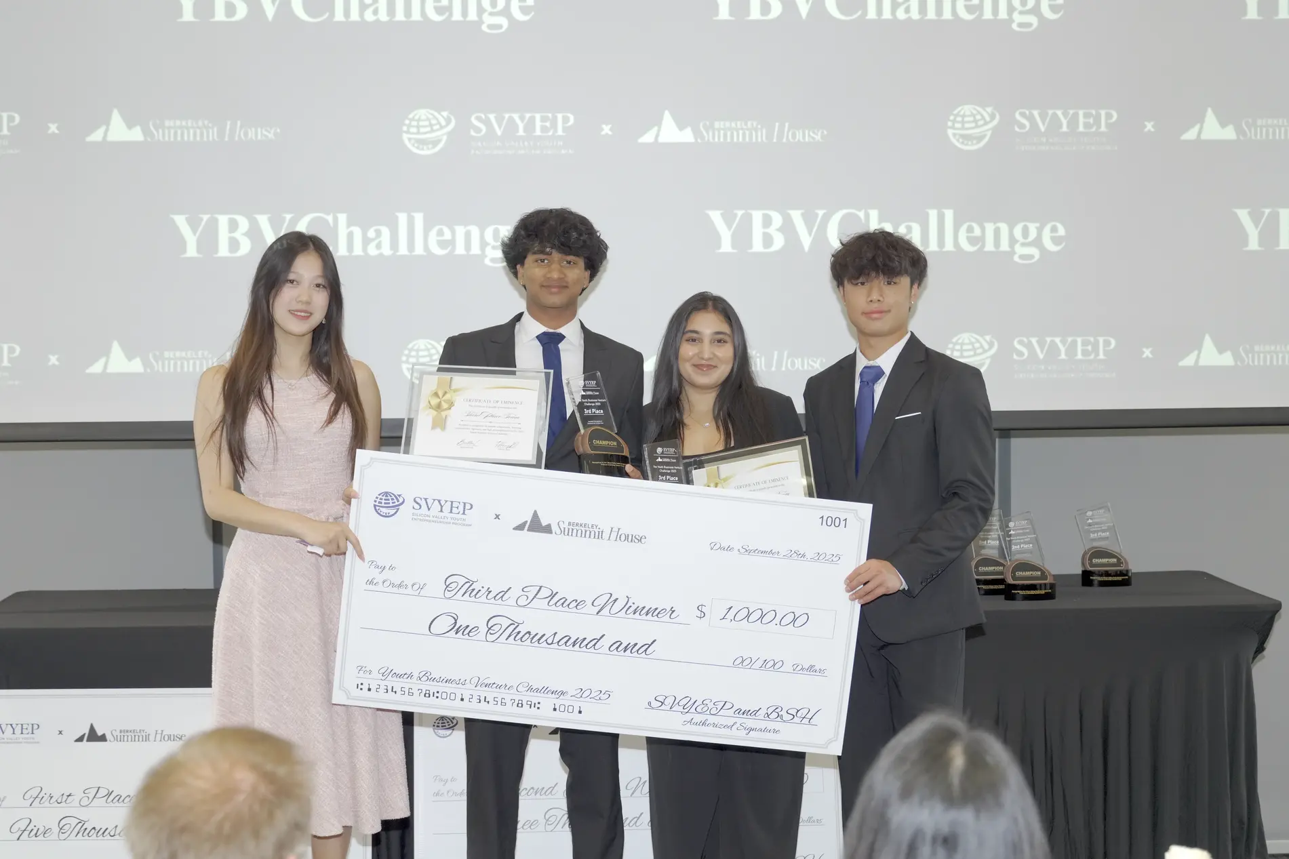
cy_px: 430
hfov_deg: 35.6
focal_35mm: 56
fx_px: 2005
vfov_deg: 24.2
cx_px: 644
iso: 800
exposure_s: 1/60
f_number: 4
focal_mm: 56
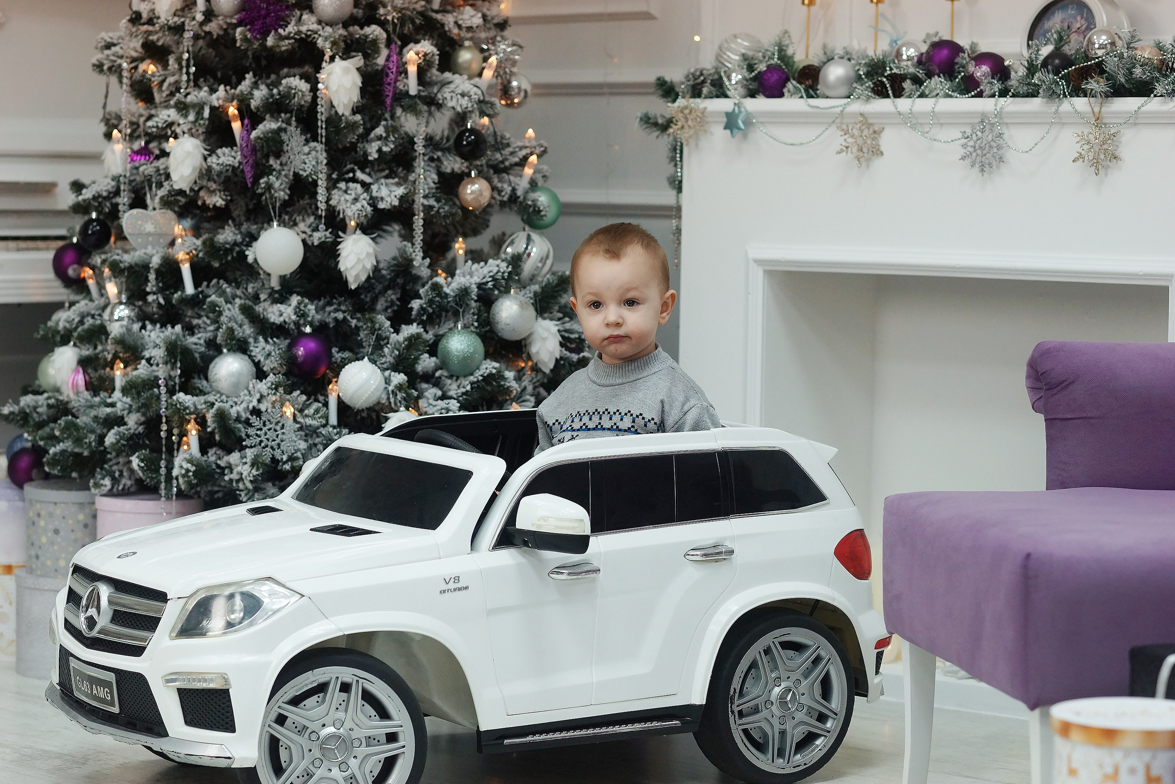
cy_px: 392
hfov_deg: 23.9
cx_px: 588
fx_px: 2774
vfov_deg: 16.1
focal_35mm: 85
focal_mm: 85
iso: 1000
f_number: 4
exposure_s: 1/200
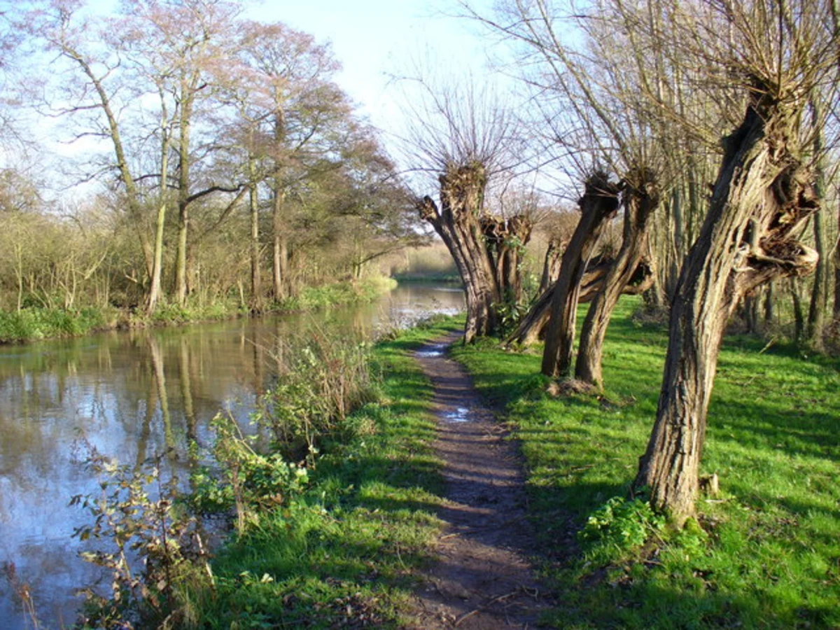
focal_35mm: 37
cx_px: 420
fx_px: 898
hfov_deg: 50.1
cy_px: 315
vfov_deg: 38.7
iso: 80
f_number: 2.8
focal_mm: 6.1
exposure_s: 1/200
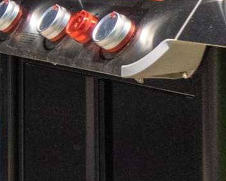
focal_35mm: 182
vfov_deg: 8.3
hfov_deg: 7.2
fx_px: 1218
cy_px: -112
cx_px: -729
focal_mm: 8.38
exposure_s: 1/125
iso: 100
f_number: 2.8
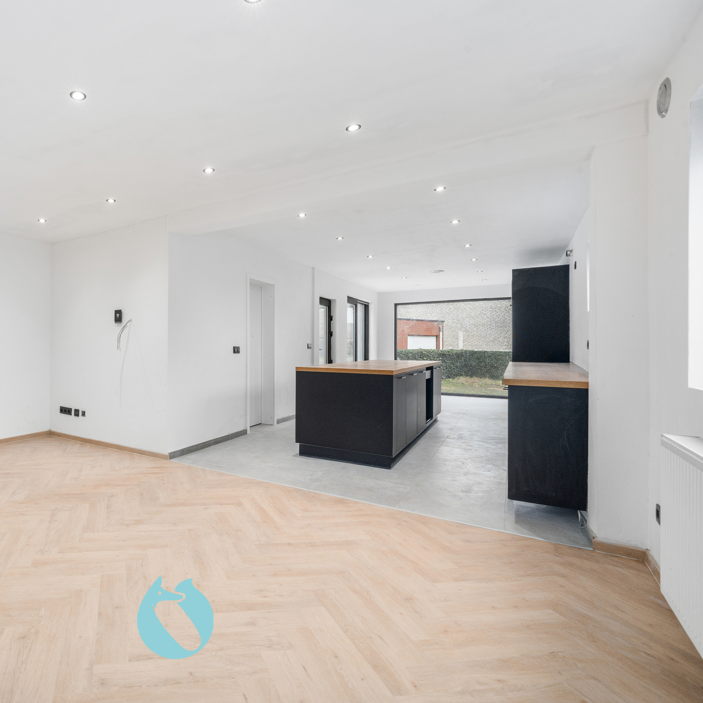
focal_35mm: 18
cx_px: 176
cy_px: 350
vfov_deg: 80.7
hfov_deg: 74.9
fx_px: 414
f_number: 11
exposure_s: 1/250
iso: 250
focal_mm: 14
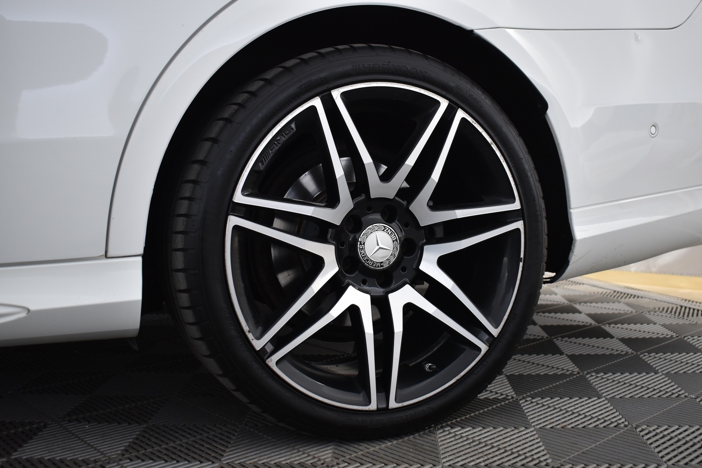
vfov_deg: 34.2
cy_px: 234
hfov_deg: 49.6
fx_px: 760
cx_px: 351
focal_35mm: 39
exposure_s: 1/40
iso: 720
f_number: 4
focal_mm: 26
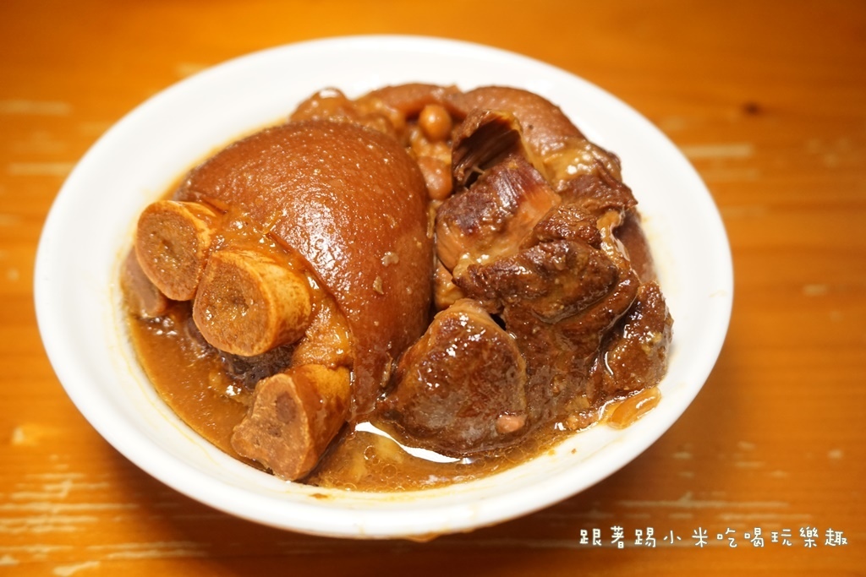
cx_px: 433
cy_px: 288
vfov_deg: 34.2
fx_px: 938
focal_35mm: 39
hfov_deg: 49.5
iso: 1000
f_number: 4.5
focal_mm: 26
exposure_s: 1/60
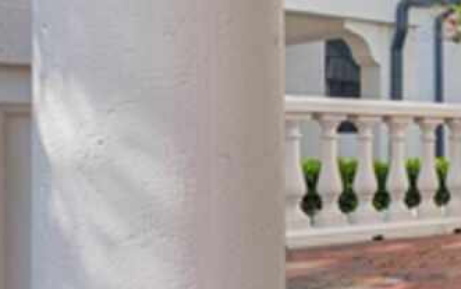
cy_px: 149
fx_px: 792
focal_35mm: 63
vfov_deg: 20.6
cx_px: 753
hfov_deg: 23.3
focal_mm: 16
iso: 250
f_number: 9
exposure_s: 1/60
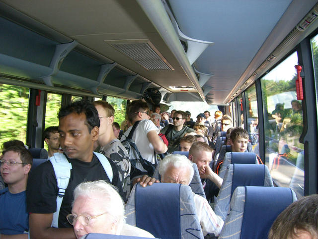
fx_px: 349
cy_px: 120
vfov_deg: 37.7
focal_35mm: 38
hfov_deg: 49.0
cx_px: 159
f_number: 2.7
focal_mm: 6.2
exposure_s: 1/60
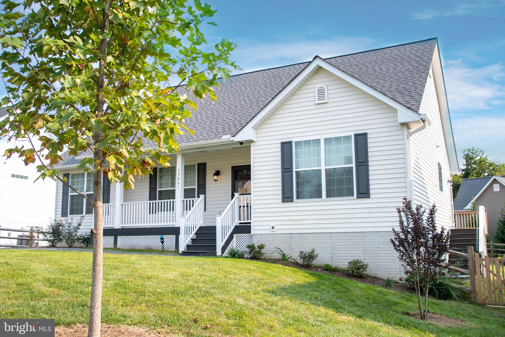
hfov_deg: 53.1
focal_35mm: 36
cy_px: 168
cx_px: 252
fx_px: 505
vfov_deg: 36.9
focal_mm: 24
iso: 250
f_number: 3.8
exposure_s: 1/640
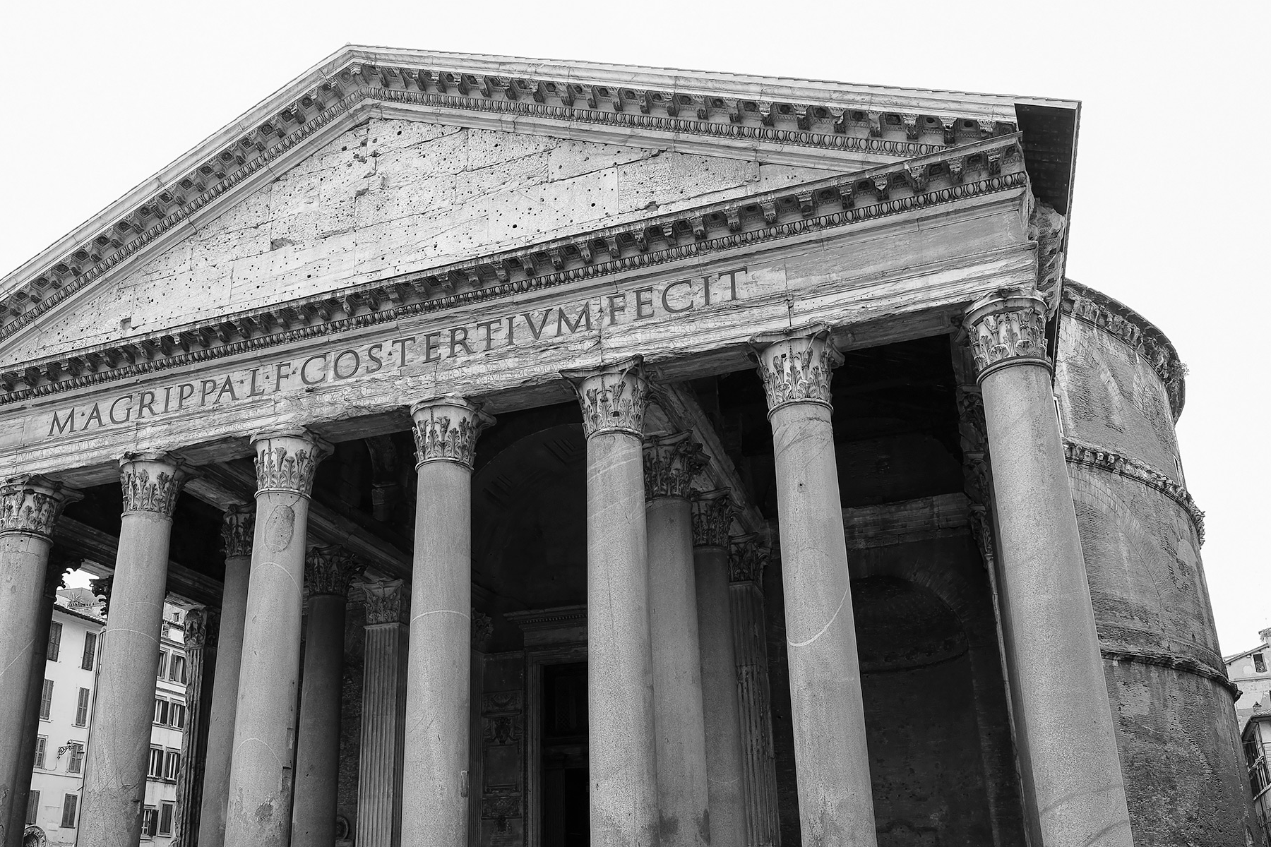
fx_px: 988
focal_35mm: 28
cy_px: 555
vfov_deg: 45.8
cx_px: 591
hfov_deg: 65.4
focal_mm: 14
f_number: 8
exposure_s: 1/75
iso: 200
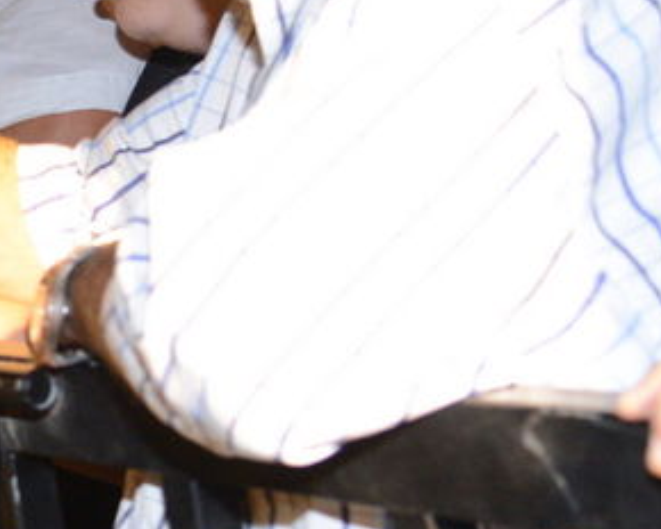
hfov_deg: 14.2
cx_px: -319
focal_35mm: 127
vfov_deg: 12.1
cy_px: 252
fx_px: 2485
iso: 2500
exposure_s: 1/80
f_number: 4
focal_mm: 28
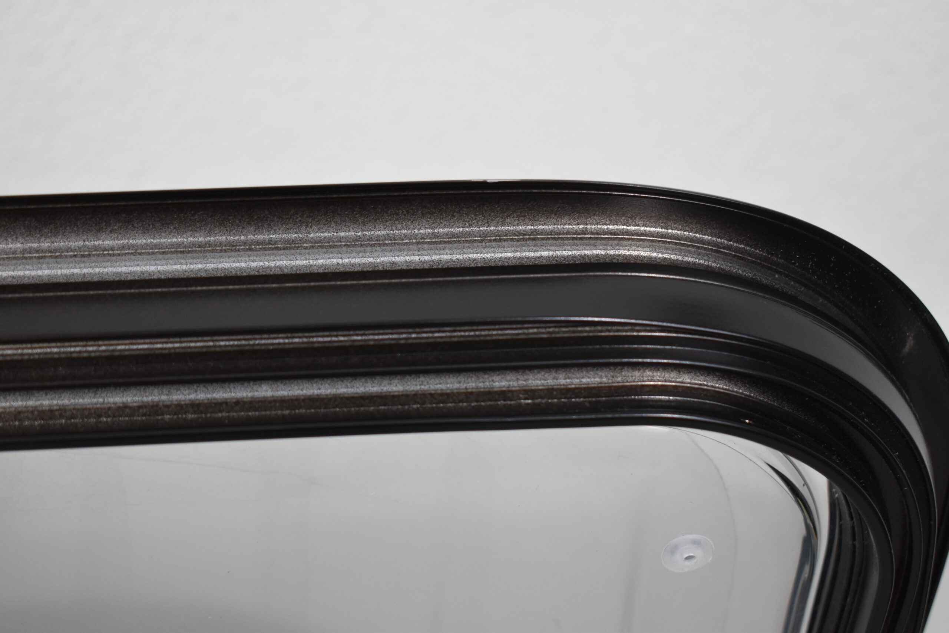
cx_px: 474
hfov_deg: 33.4
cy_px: 316
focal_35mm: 60
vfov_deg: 22.6
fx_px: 1582
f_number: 4.8
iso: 800
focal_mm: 40
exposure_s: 1/160
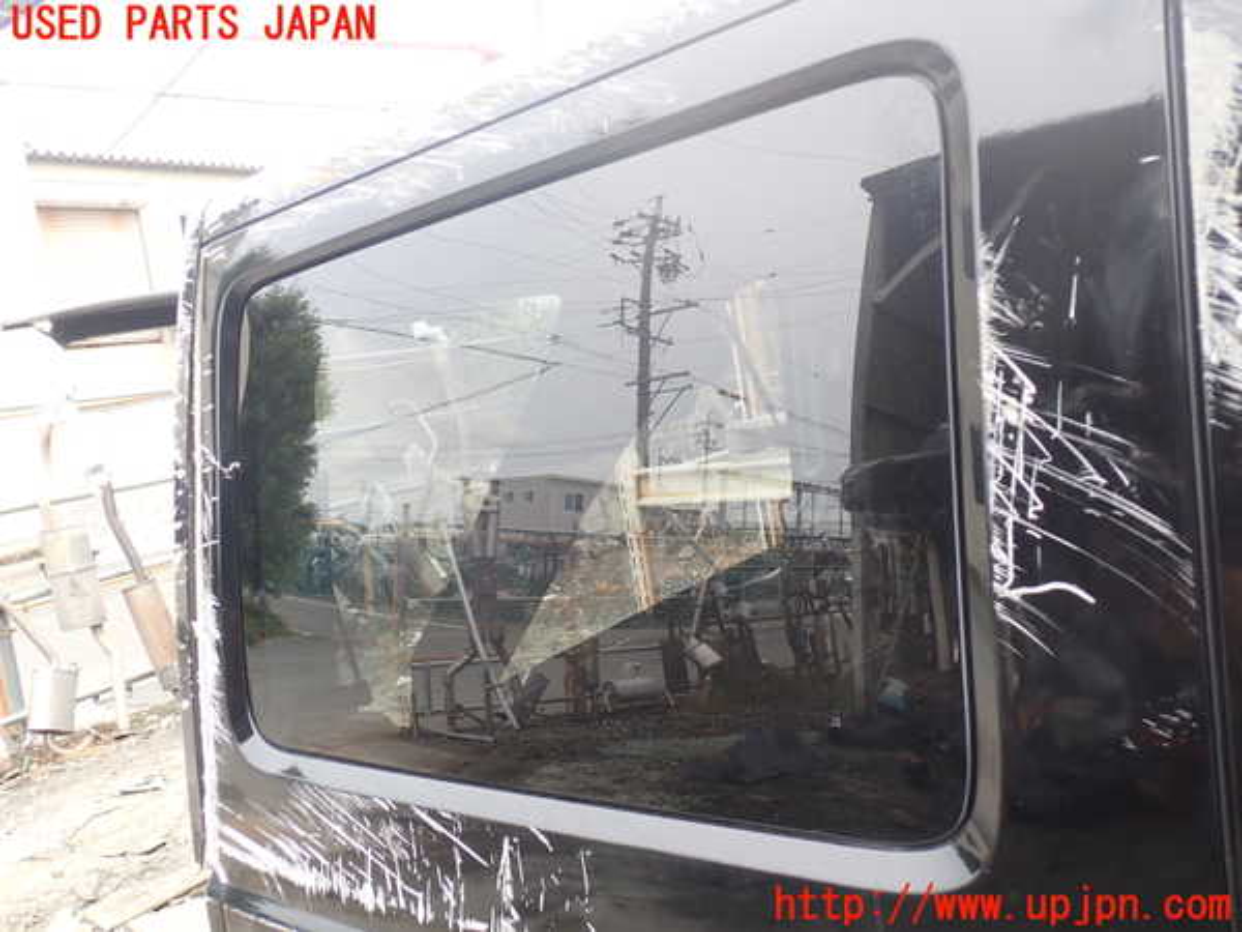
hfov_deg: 60.0
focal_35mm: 30
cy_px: 466
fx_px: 1076
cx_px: 621
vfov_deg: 46.8
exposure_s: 1/80
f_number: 3.2
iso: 100
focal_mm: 5.4
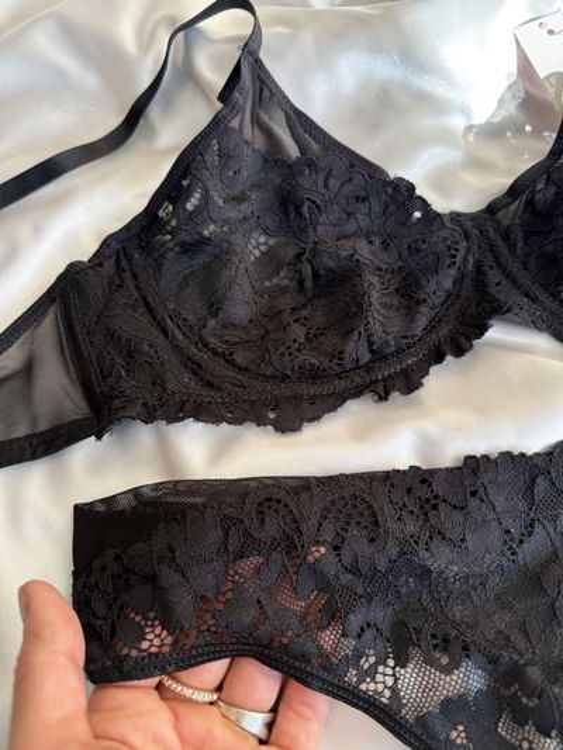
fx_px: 520
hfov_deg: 56.8
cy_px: 375
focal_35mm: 24
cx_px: 282
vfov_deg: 71.6
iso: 100
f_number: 1.78
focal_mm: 6.76
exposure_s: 1/290
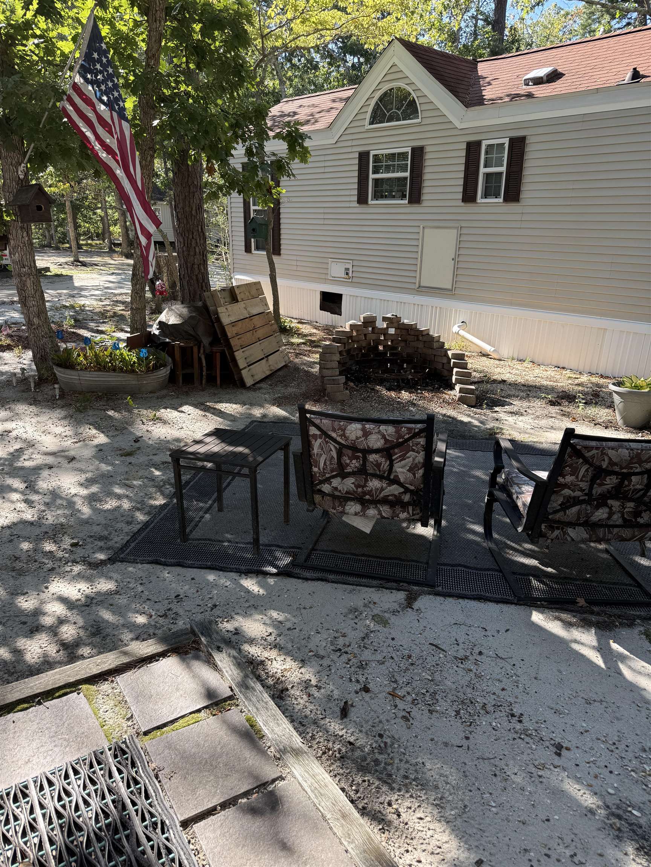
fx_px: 602
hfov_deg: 56.8
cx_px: 326
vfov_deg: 71.6
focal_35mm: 24
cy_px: 434
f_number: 1.78
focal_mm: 6.76
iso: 80
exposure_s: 1/539
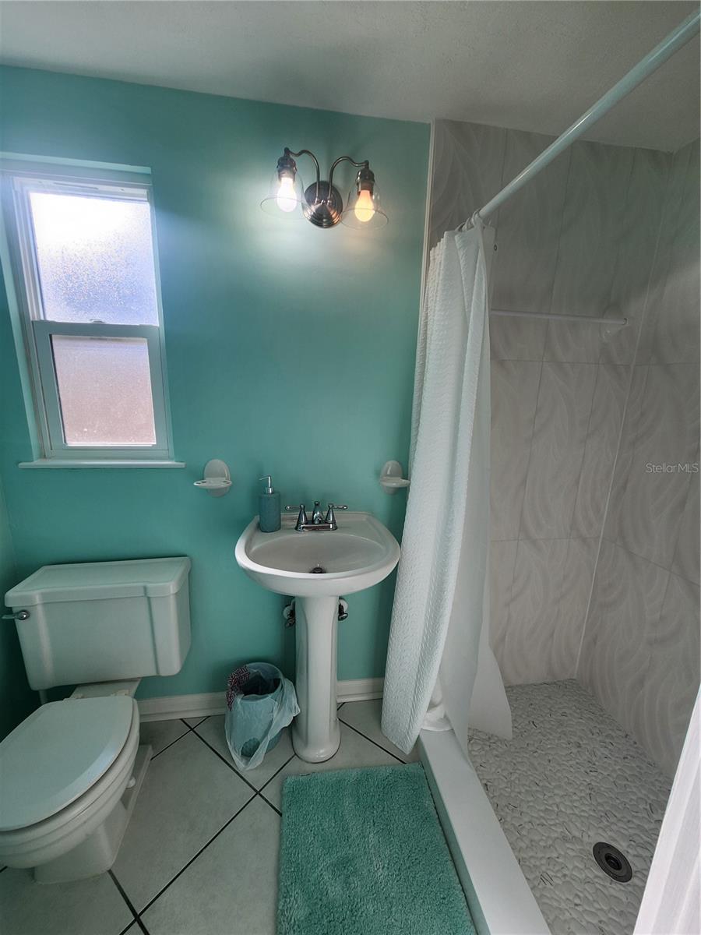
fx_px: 351
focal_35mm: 13
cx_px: 350
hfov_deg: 89.9
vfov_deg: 106.2
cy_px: 468
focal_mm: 2.2
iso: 50
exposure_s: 1/198
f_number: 2.2
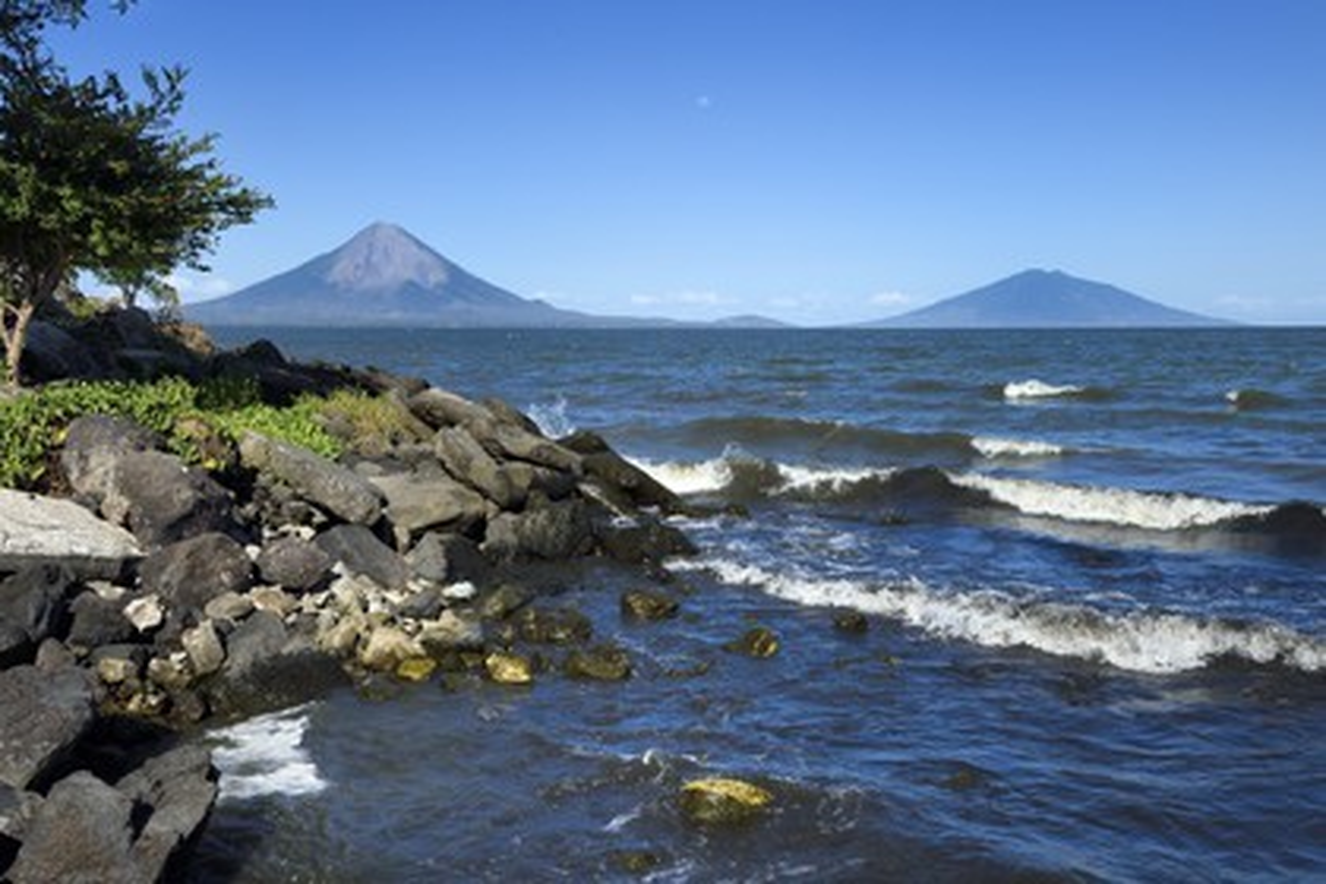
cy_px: 442
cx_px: 663
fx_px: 1289
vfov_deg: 37.9
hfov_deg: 54.4
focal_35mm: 35
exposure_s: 1/400
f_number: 13
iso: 200
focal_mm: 35
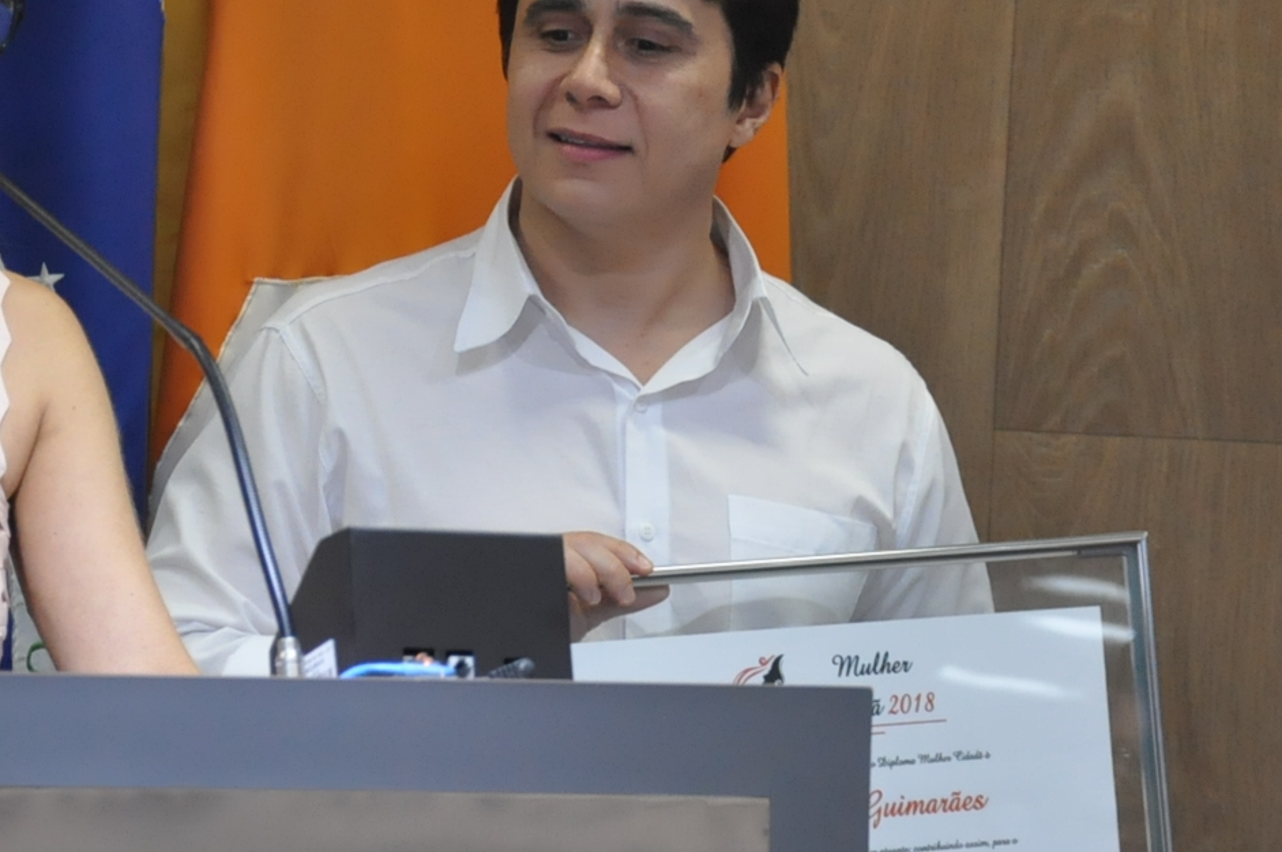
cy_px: 279
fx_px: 5833
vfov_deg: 8.3
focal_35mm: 164
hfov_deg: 12.4
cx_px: 75
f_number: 5
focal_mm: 48
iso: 2000
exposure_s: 1/125
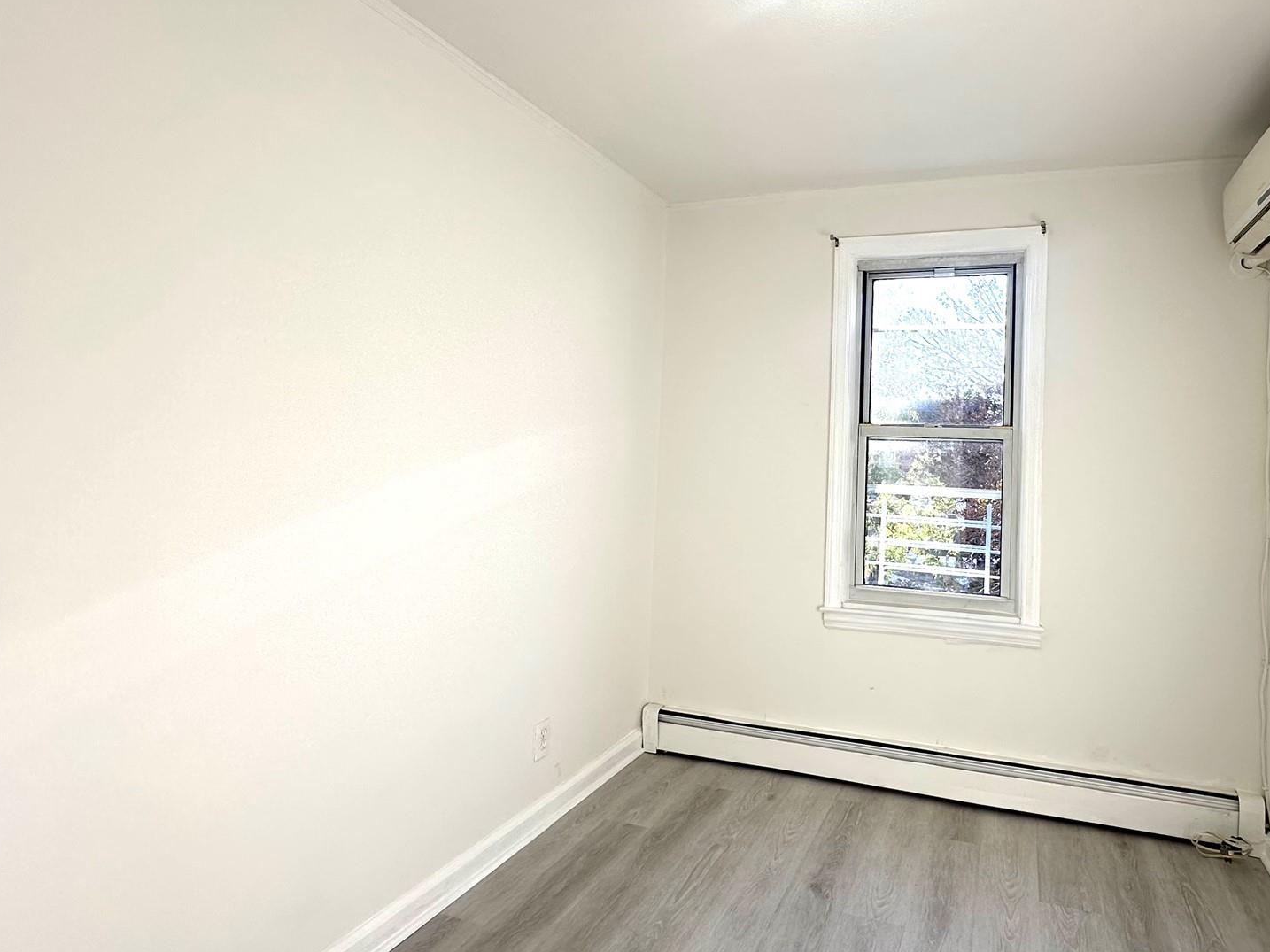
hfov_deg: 80.2
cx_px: 794
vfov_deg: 65.8
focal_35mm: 20
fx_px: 734
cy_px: 429
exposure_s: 1/194
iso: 40
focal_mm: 2.22
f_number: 2.2
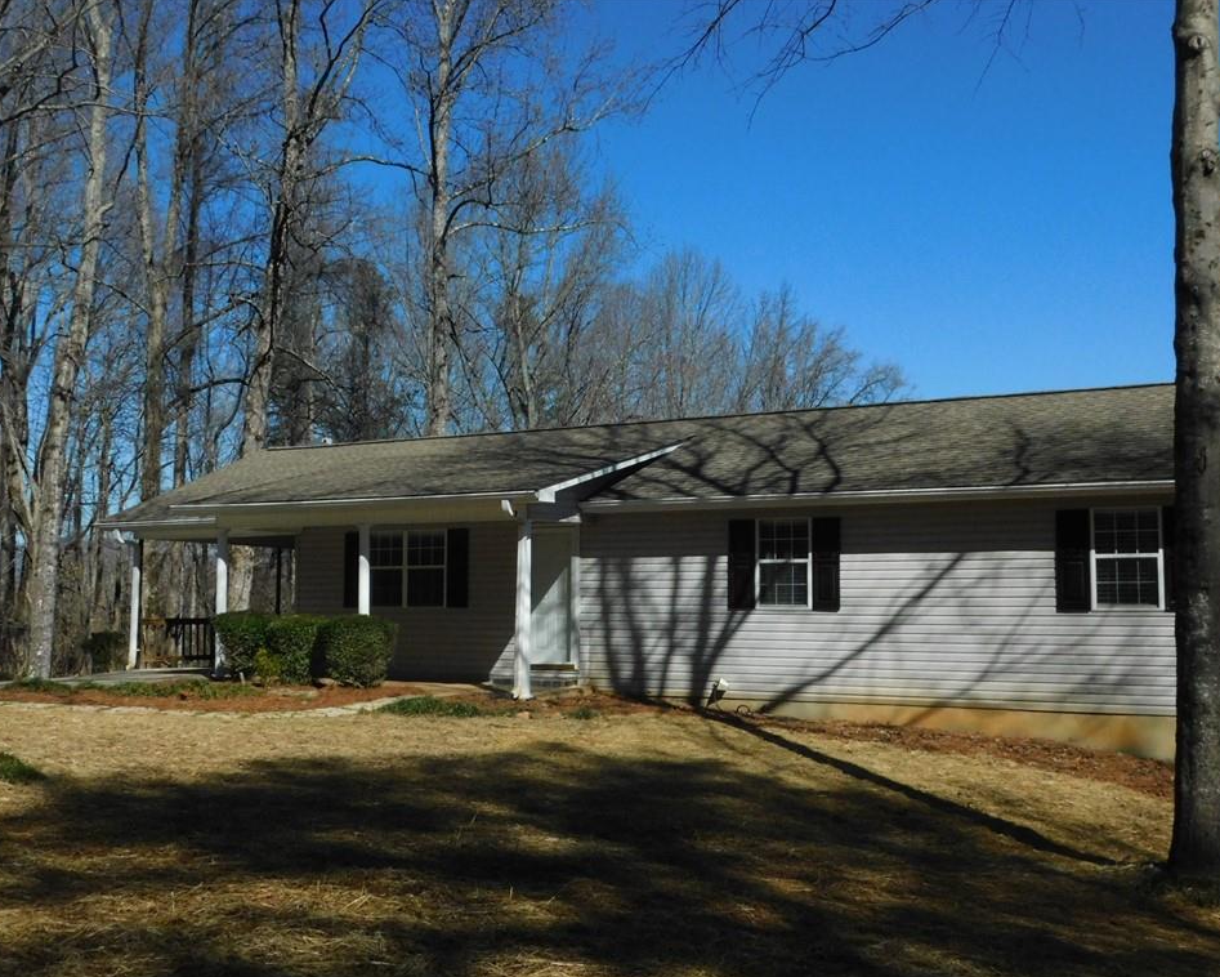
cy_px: 490
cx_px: 580
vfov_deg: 39.2
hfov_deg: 47.9
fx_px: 1372
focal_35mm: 38
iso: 400
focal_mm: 6.3
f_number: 7
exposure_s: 1/1500
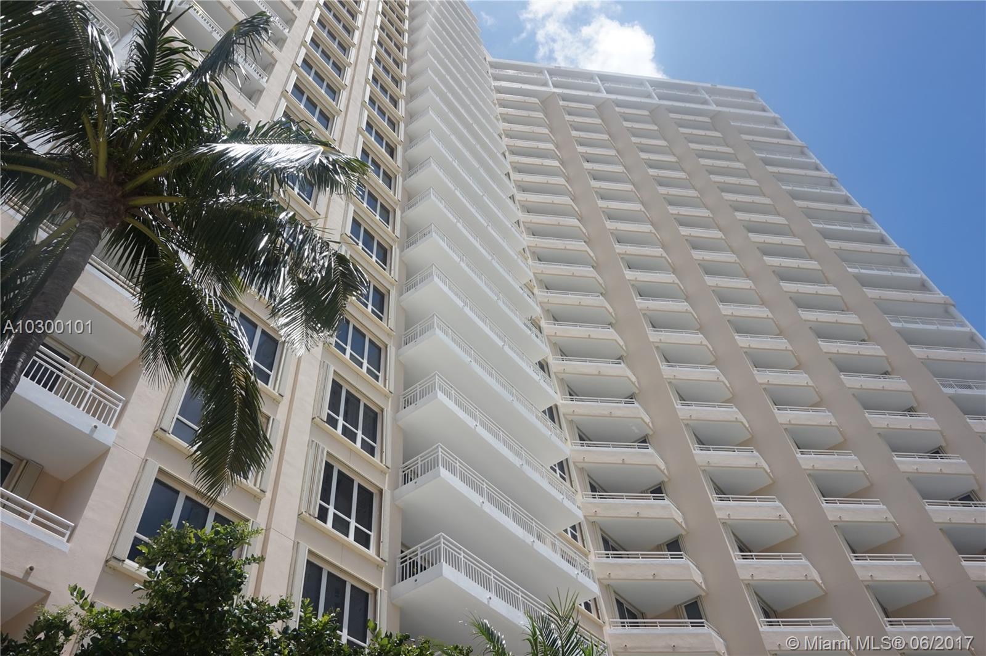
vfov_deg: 47.9
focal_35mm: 27
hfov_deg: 67.4
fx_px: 739
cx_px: 493
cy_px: 328
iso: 100
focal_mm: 18
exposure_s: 1/160
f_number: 11
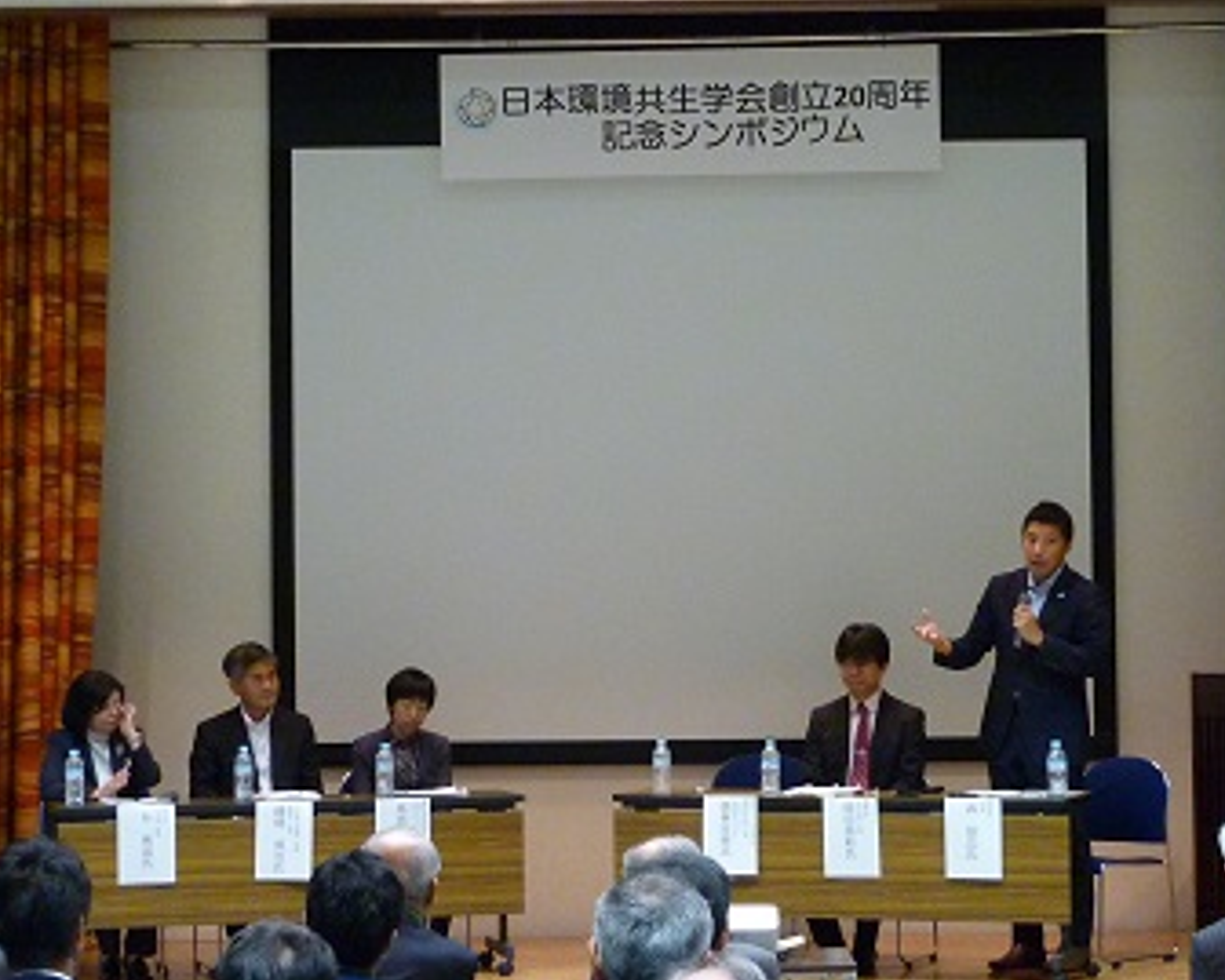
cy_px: 490
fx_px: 3300
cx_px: 647
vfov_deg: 16.9
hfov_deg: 21.0
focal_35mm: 91
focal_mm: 8
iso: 400
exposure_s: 1/30
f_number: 3.2
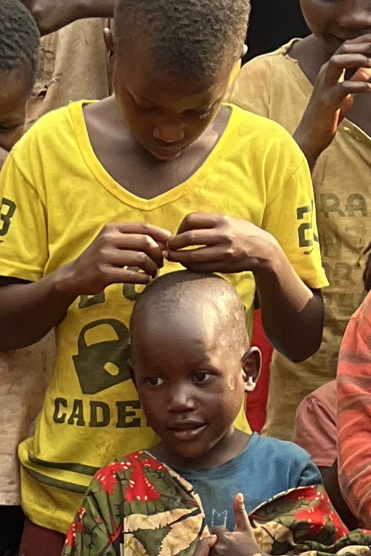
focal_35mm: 374
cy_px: 365
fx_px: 5776
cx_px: 433
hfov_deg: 3.7
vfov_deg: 5.5
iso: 64
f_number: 2.8
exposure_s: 1/121
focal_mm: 9
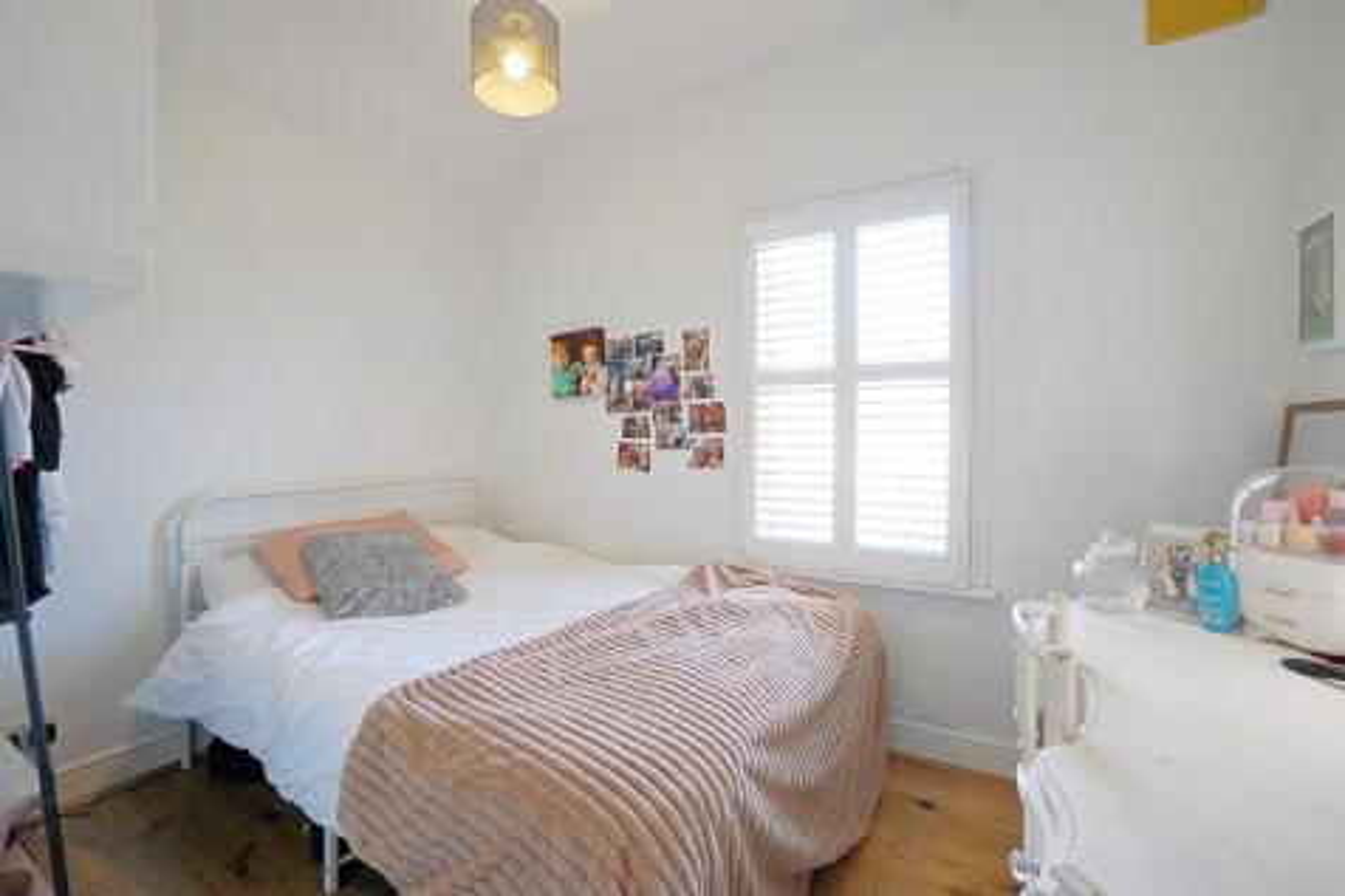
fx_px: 560
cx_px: 672
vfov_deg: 77.3
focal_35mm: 15
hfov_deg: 100.4
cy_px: 448
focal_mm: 10
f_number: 4
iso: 800
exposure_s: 1/160
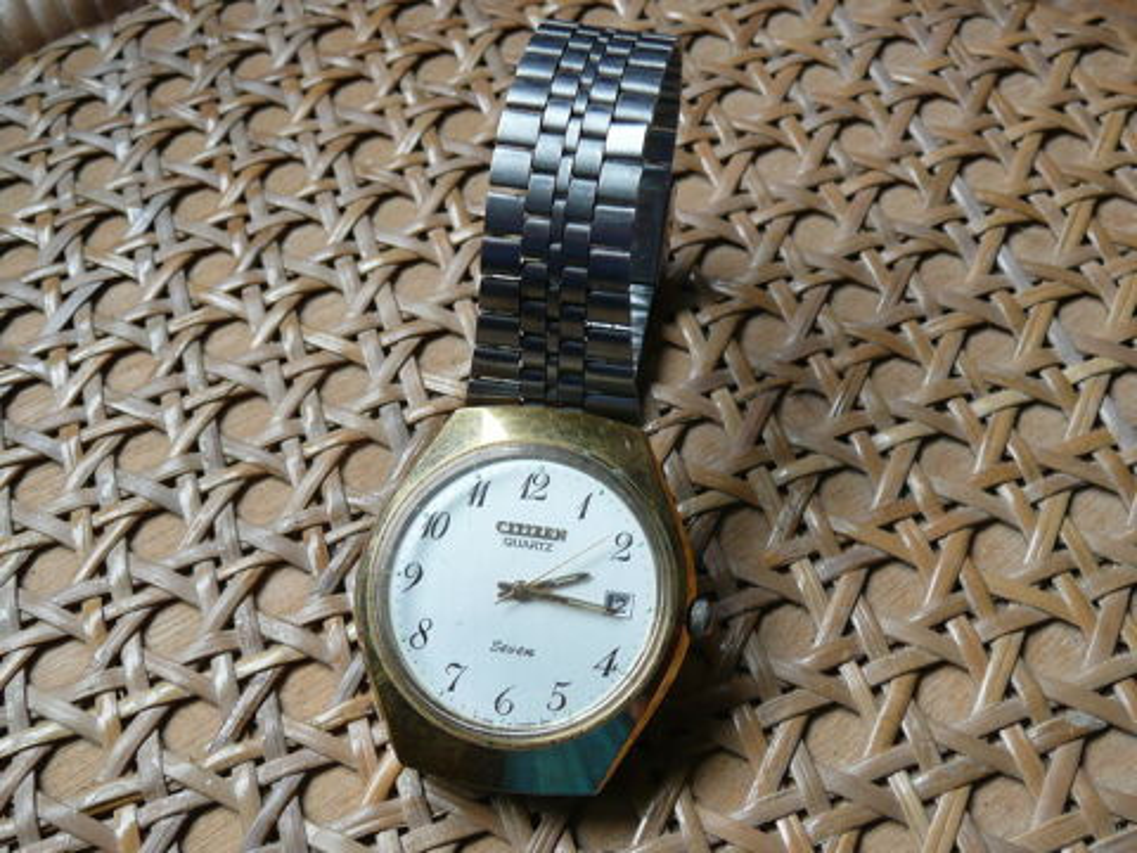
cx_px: 568
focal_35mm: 38
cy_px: 426
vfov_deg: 37.7
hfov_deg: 49.0
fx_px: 1248
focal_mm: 5.2
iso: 100
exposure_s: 1/50
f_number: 3.5
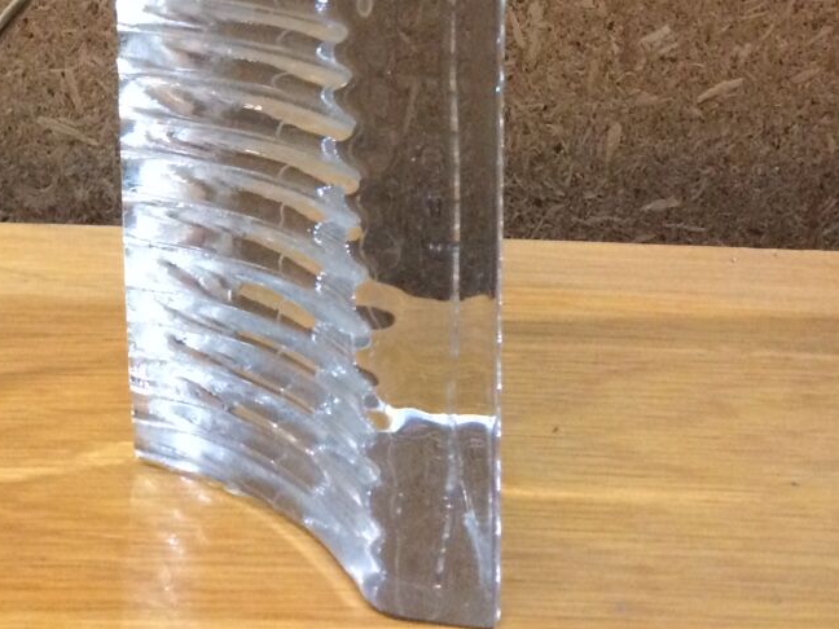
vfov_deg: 19.1
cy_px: -119
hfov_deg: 26.4
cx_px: 232
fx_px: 1769
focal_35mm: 73
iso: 320
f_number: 2.2
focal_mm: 4.15
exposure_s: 1/25
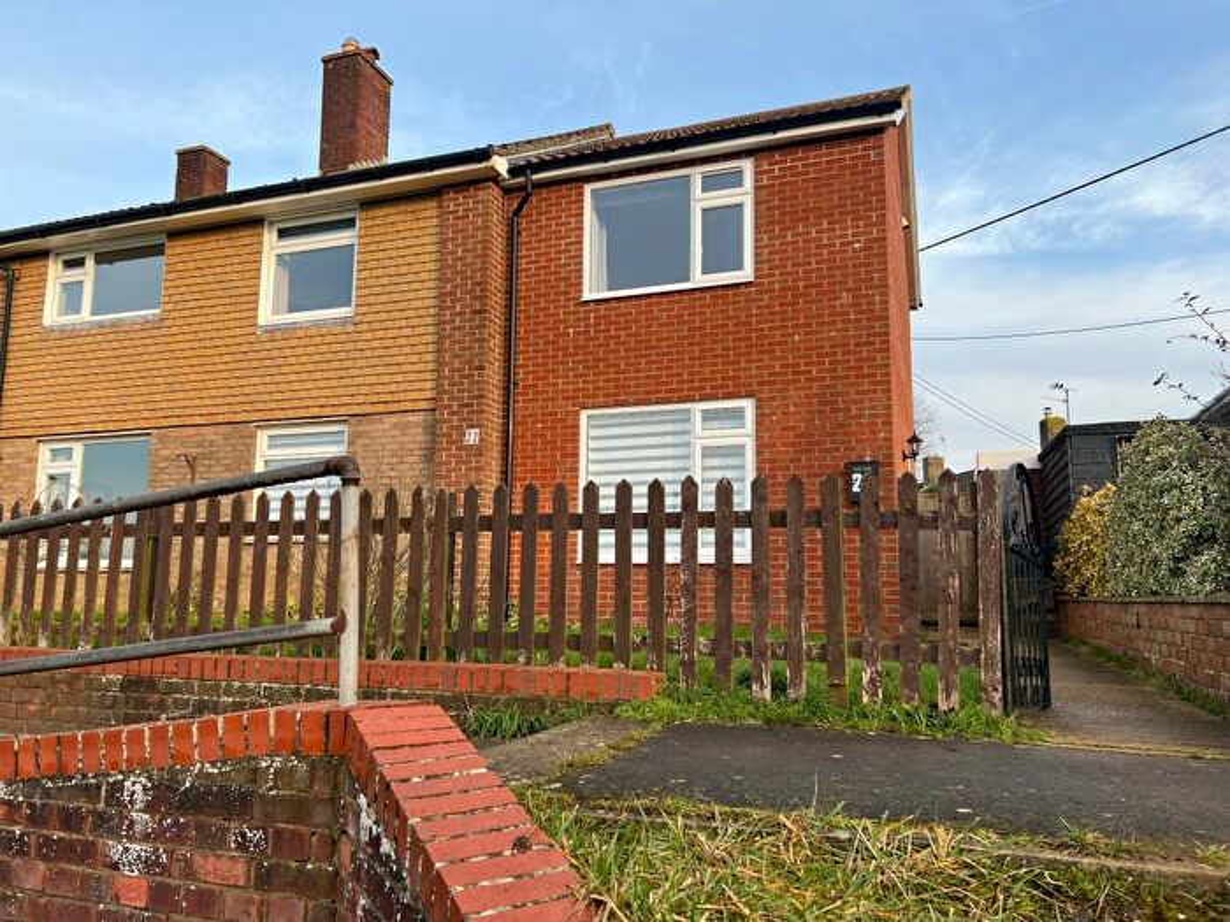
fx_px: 924
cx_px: 615
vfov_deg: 53.1
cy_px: 461
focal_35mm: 26
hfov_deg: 67.3
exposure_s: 1/853
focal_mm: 5.7
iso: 50
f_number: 1.5
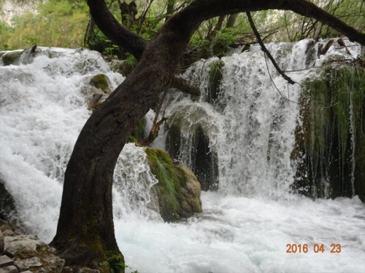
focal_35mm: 44
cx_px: 182
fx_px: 464
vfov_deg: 32.9
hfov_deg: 42.9
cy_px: 136
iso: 200
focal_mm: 7.58
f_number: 4.5
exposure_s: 1/250
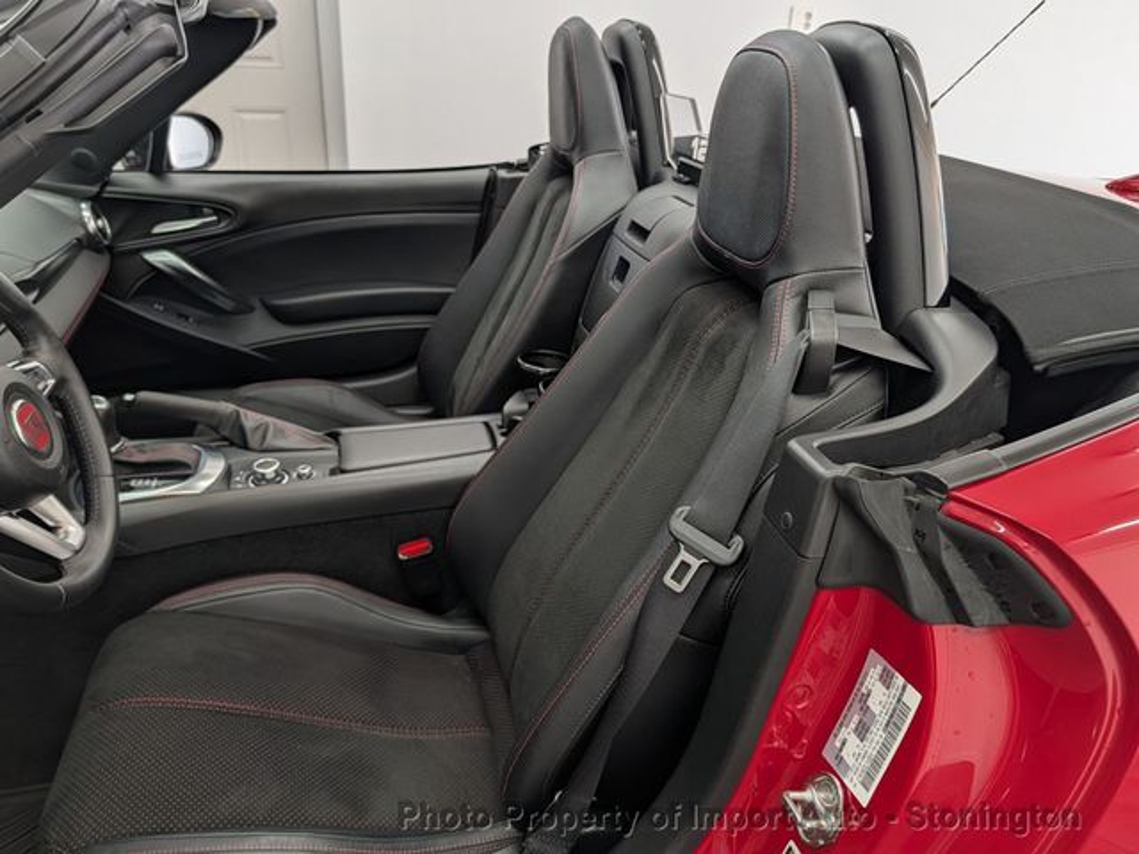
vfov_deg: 56.8
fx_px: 790
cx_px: 570
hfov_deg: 71.6
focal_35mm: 24
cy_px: 427
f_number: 1.68
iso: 50
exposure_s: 1/60
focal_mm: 6.9
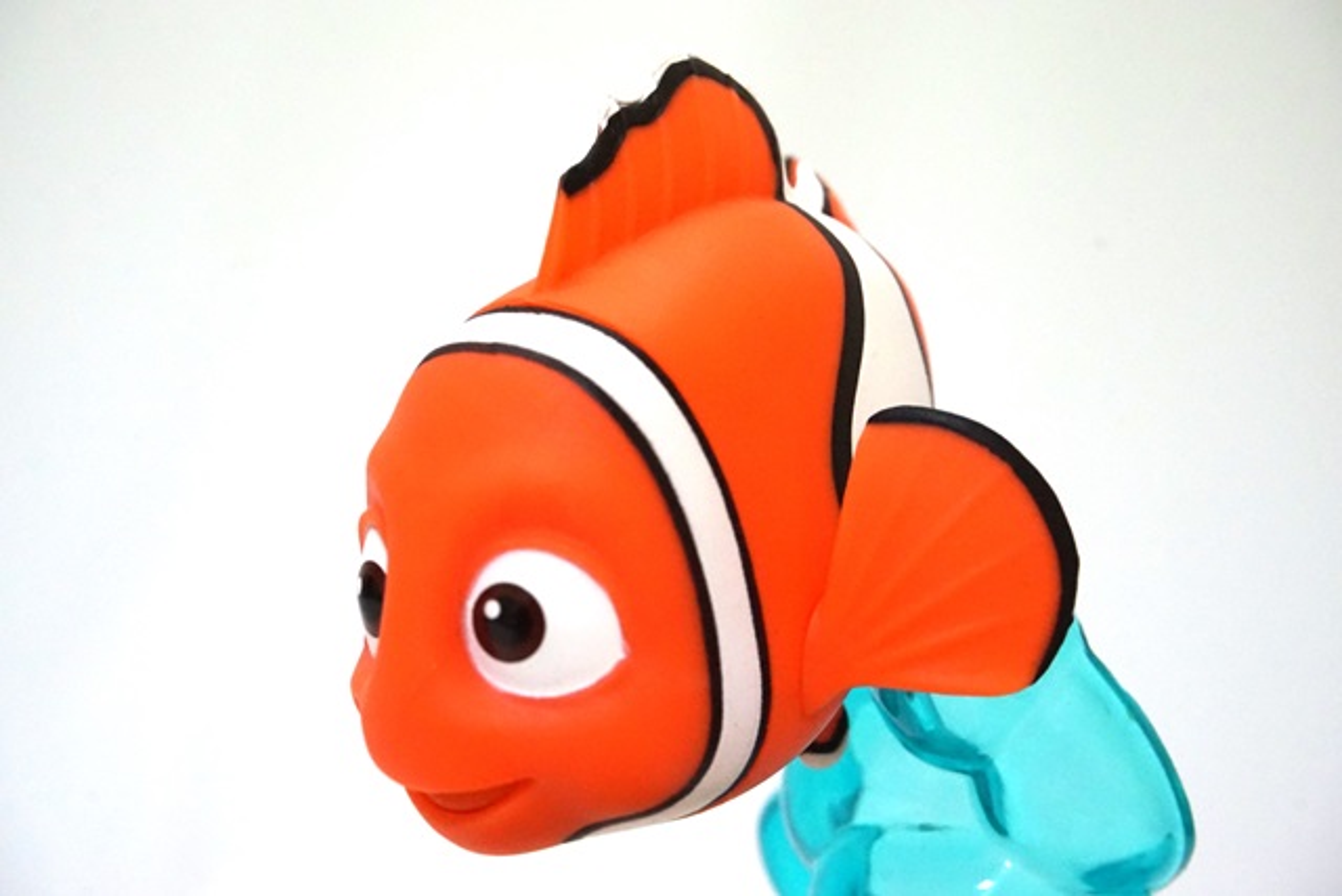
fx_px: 2069
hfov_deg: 35.9
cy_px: 448
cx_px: 671
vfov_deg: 24.4
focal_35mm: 56
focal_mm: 37
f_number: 11
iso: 3200
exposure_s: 1/60
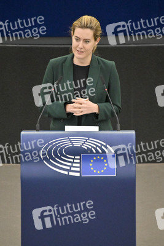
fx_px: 3413
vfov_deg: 4.1
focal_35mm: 500
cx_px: 82
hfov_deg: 2.8
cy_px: 123
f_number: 6.3
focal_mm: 500
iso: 6400
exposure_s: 1/400
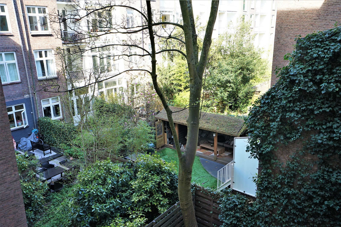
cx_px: 170
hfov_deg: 58.7
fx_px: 303
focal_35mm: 32
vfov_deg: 41.1
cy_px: 114
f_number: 8
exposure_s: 1/60
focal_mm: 32
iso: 320
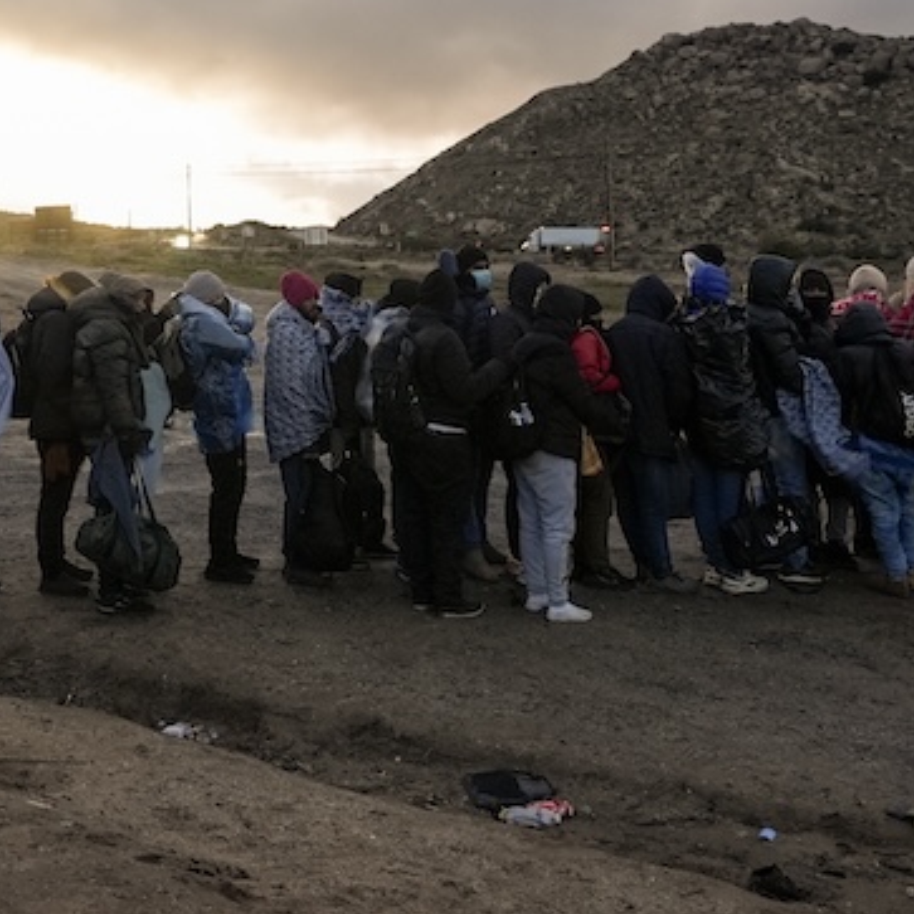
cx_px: 252
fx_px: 1344
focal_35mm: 45
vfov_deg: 36.4
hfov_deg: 36.8
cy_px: 194
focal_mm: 16
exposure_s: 1/20
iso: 2000
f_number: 2.8
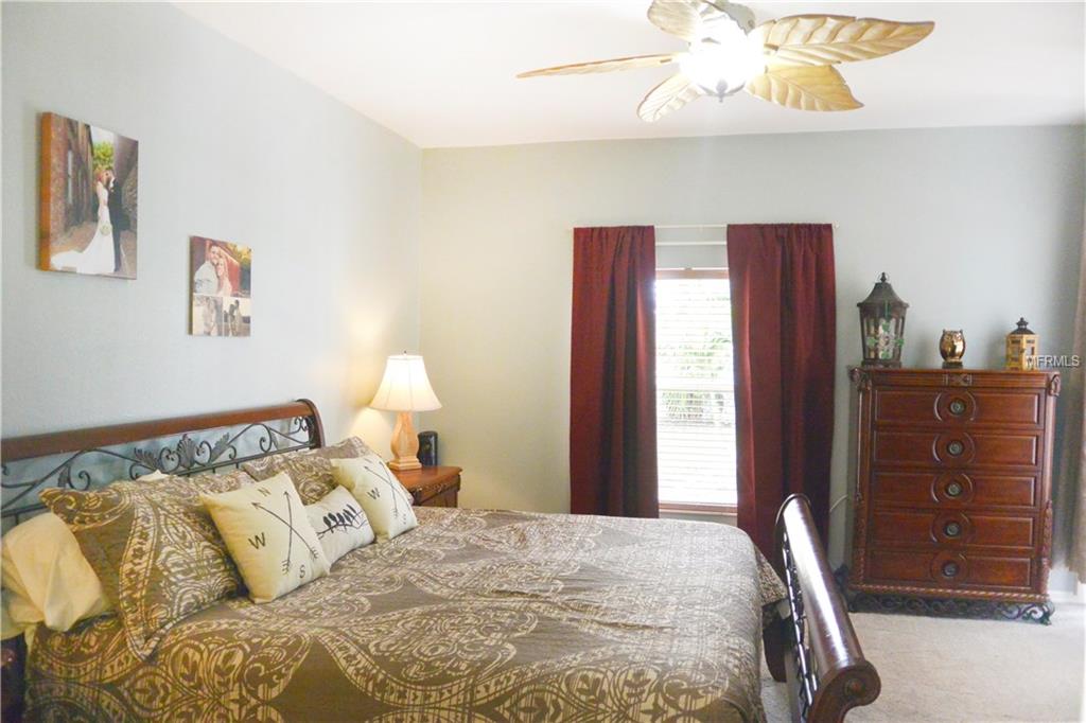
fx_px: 814
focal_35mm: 27
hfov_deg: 67.4
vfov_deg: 47.9
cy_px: 362
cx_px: 543
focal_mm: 10
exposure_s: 1/100
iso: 400
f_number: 3.5
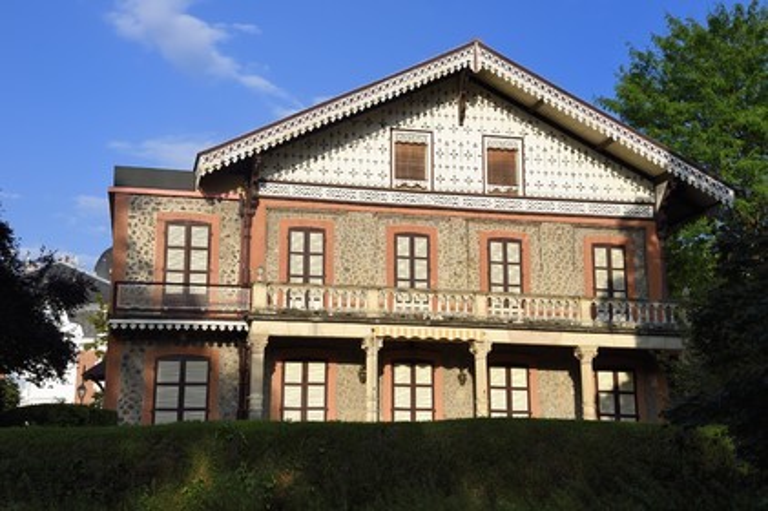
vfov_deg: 27.0
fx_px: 1066
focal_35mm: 50
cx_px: 384
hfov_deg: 39.6
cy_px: 256
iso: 200
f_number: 10
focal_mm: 50
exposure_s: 1/320
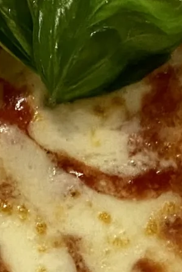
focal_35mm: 155
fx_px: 1175
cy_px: 416
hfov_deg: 8.8
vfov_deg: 12.5
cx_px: -23
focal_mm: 4.25
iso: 500
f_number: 1.8
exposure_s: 1/25
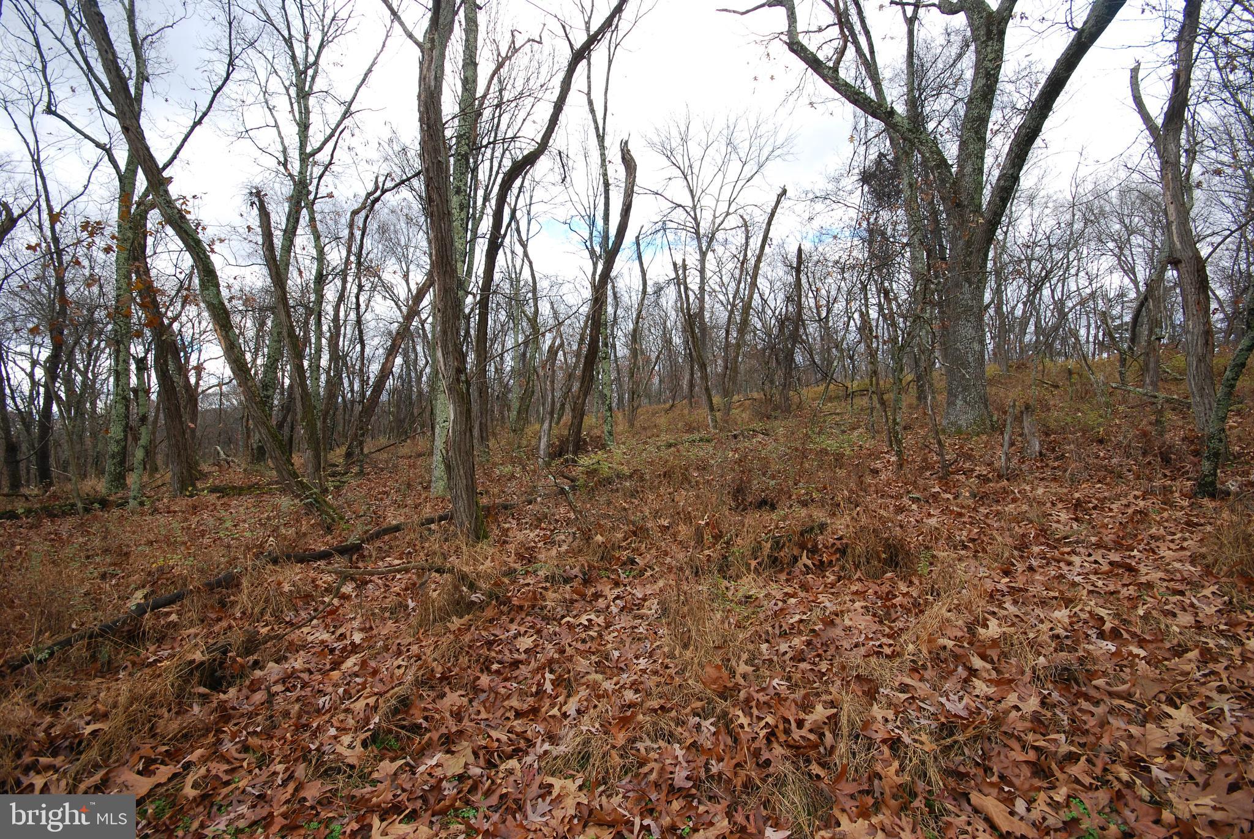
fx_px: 523
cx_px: 627
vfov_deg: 77.5
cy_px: 420
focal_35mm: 15
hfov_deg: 100.3
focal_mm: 10
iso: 200
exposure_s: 1/60
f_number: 8
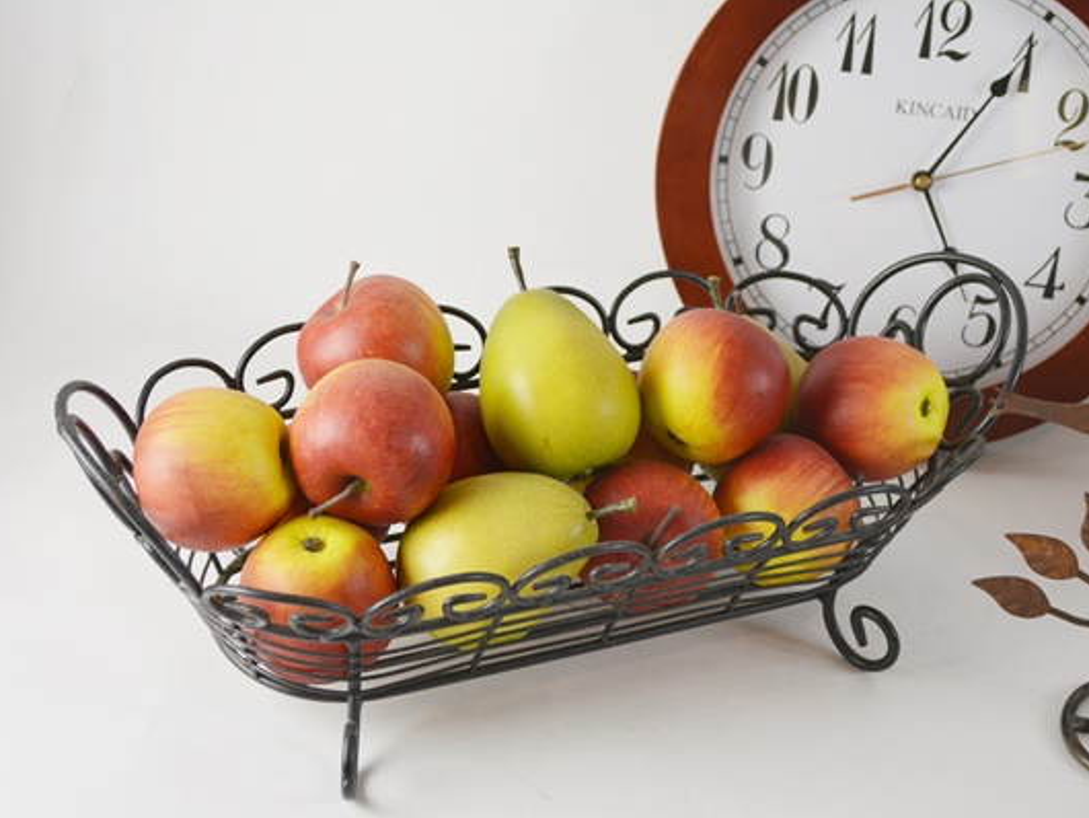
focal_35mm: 62
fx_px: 1951
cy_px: 409
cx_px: 561
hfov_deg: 31.2
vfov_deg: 23.7
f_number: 5.3
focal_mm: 38
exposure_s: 1/125
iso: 400
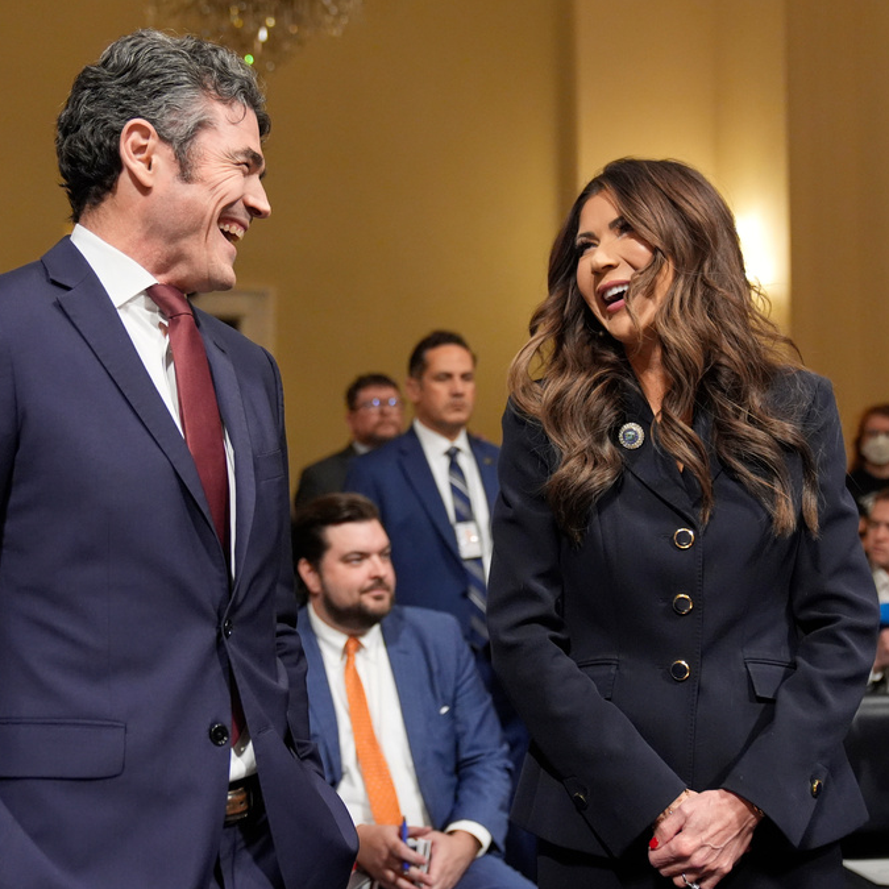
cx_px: 391
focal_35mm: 49
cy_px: 444
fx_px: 1424
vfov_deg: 34.7
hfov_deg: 34.6
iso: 3200
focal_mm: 38
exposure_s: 1/800
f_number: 2.8
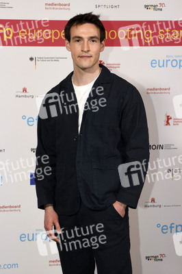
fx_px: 532
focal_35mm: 70
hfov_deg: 19.4
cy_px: 137
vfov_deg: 28.9
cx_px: 91
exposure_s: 1/160
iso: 800
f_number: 4
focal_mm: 70
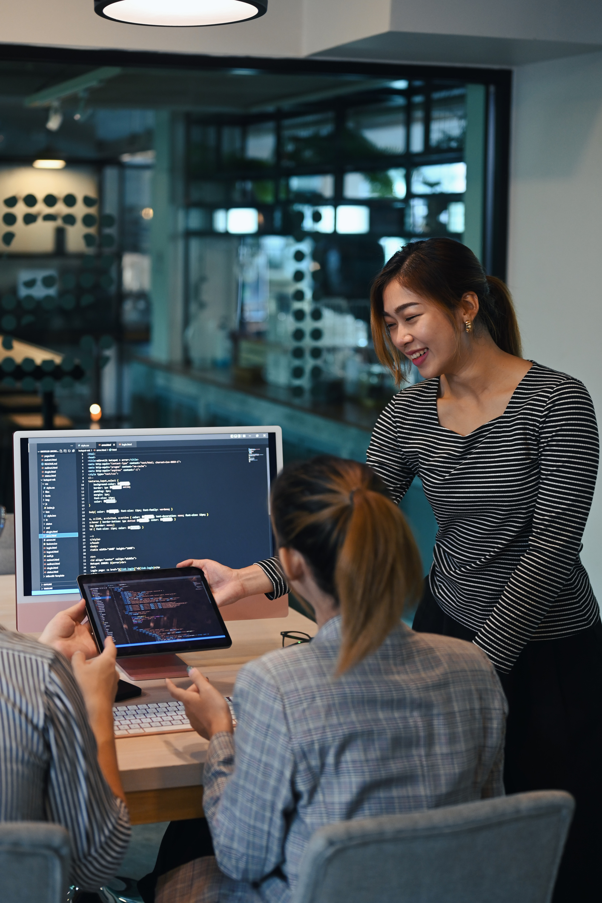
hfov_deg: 27.0
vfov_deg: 39.6
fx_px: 1254
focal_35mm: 50
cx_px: 301
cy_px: 452
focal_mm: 50
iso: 640
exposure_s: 1/100
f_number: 2.2
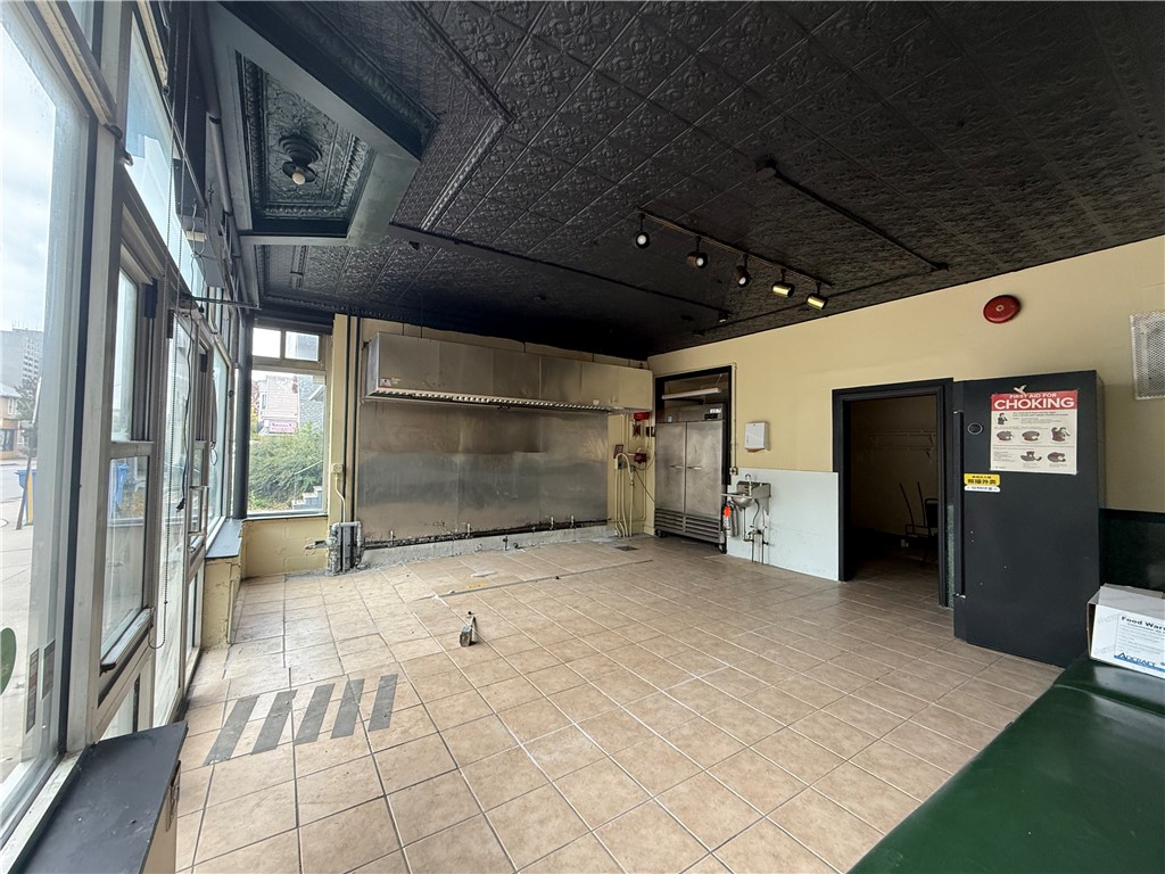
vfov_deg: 85.7
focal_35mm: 14
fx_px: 471
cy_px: 437
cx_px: 582
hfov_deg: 102.1
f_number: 2.2
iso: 250
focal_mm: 2.22
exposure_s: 1/99
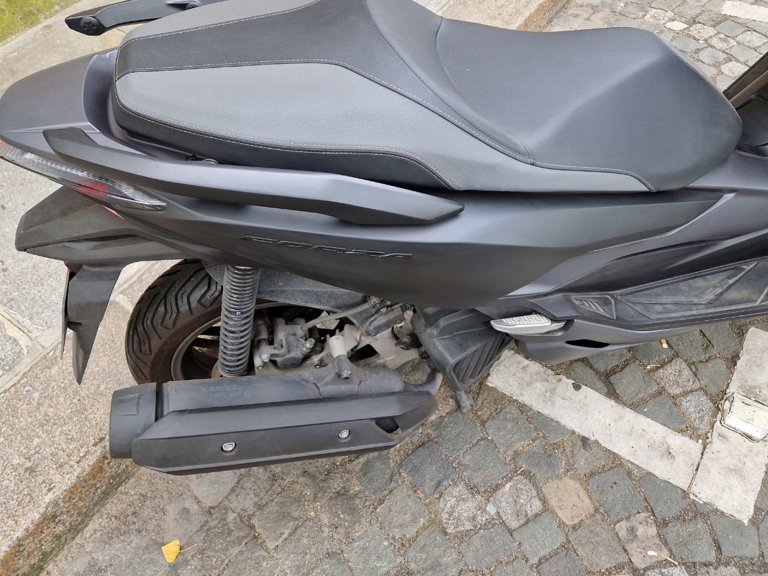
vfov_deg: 53.0
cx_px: 412
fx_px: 577
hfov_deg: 67.2
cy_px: 264
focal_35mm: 26
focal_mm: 5.4
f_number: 1.8
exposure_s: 1/180
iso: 50
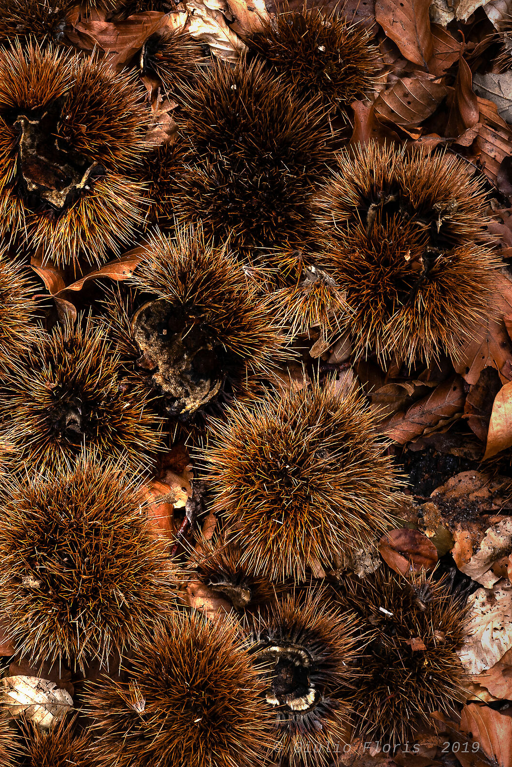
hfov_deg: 9.7
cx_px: -56
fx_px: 2986
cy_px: 383
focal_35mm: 140
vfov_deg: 14.7
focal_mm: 62
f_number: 13
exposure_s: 1/50
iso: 100
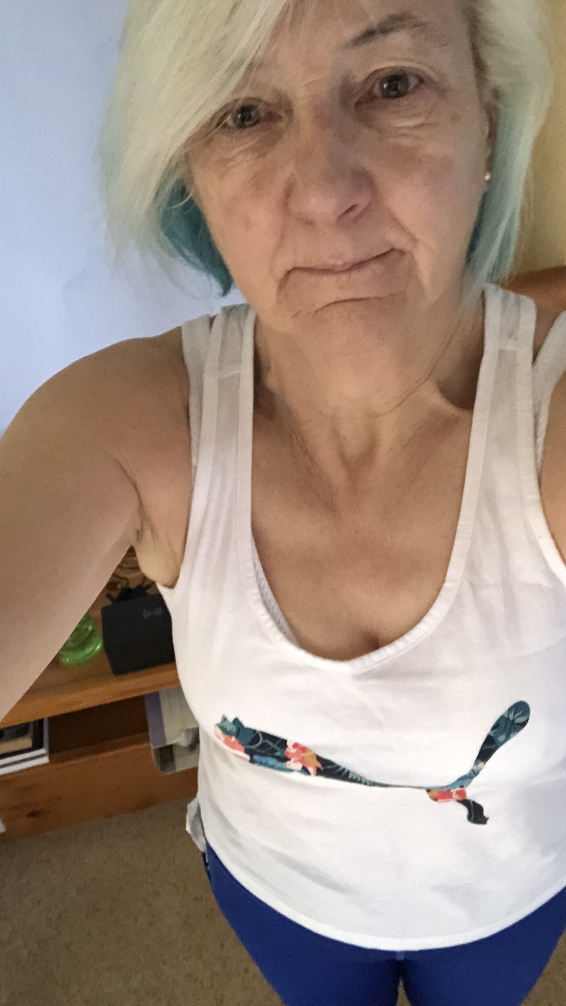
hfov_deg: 33.7
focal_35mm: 35
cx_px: 305
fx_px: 934
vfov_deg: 56.6
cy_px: 503
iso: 640
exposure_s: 1/17
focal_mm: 2.87
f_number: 2.2
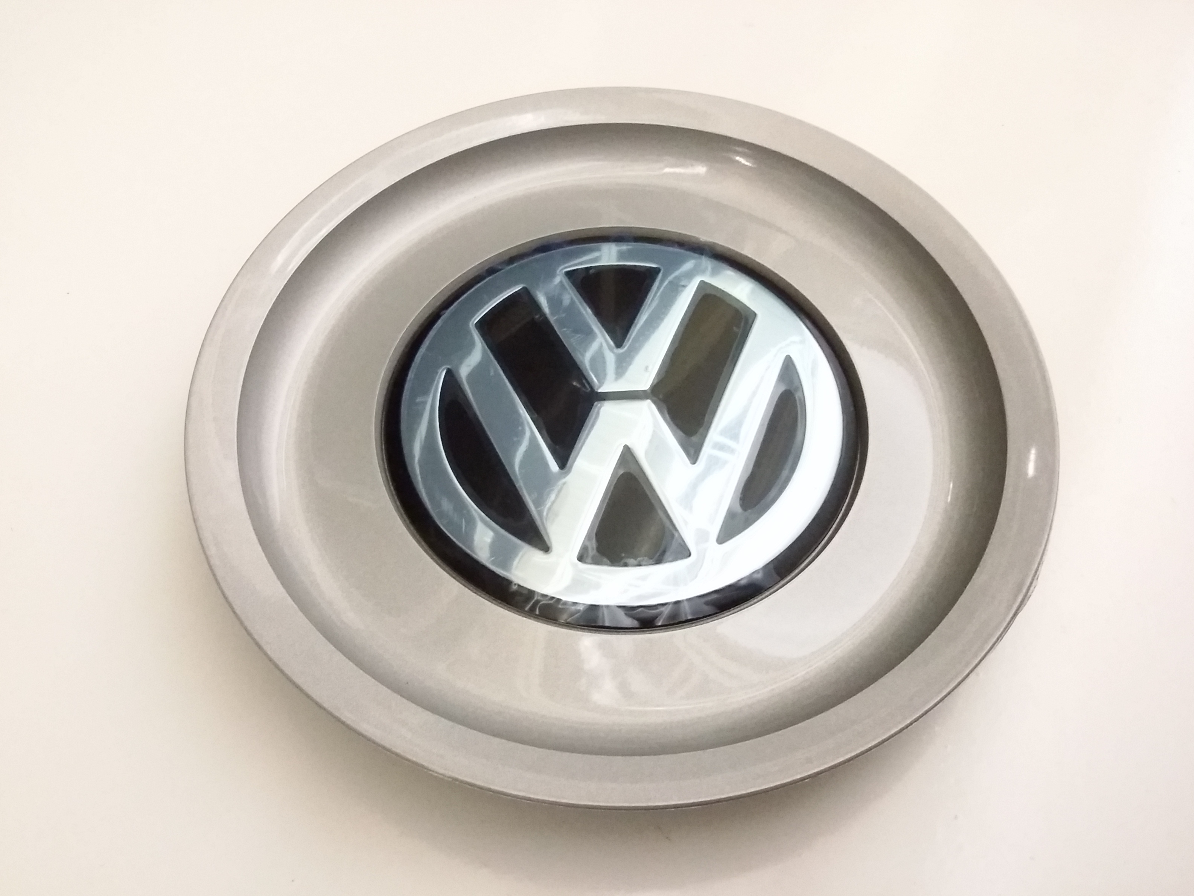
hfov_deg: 55.3
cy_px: 456
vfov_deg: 42.9
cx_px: 603
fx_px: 1138
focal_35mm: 33
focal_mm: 3.4
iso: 500
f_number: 2.4
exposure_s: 1/15
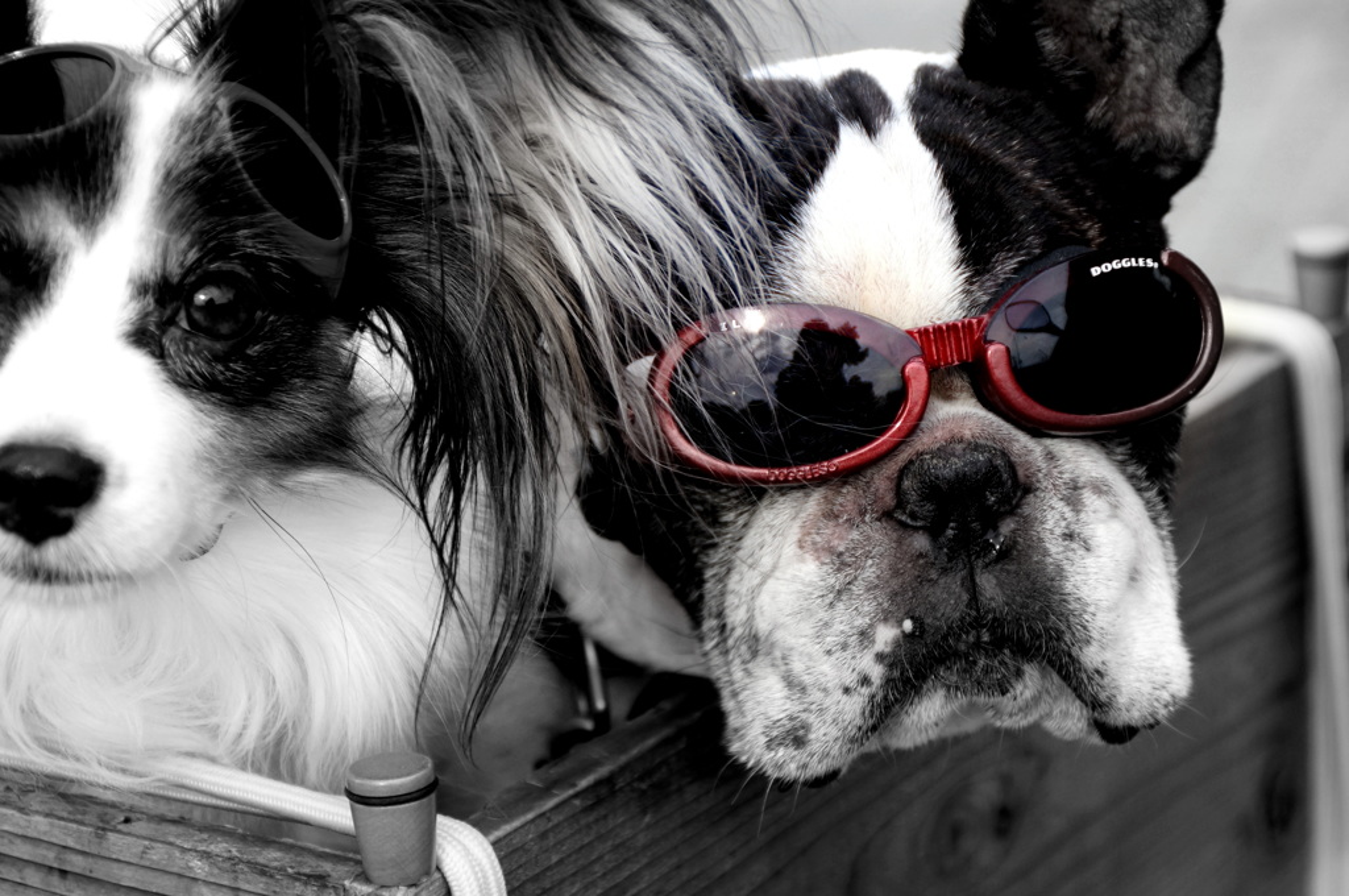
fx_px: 5614
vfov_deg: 9.1
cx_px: 674
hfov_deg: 13.7
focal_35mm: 150
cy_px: 448
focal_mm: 100
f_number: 6.3
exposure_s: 1/500
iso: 400
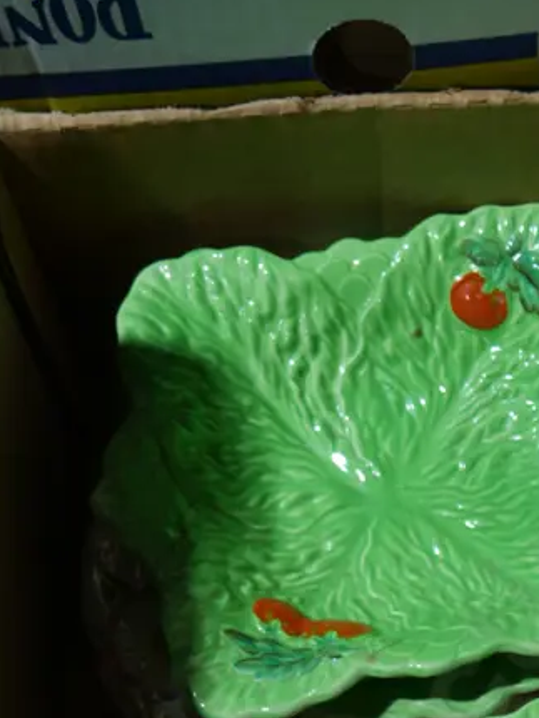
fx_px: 1680
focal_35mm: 81
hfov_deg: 18.1
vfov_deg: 22.9
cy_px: 751
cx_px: 426
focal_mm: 17
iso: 200
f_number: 4.5
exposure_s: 1/60
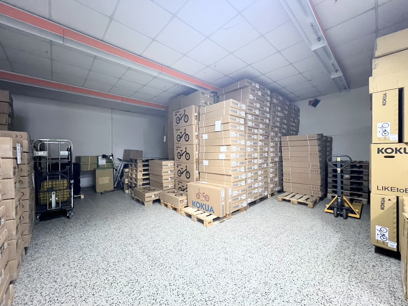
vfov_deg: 89.9
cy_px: 153
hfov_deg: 106.2
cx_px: 204
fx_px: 153
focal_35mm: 13
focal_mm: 1.57
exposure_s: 1/34
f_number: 1.8
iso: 1000
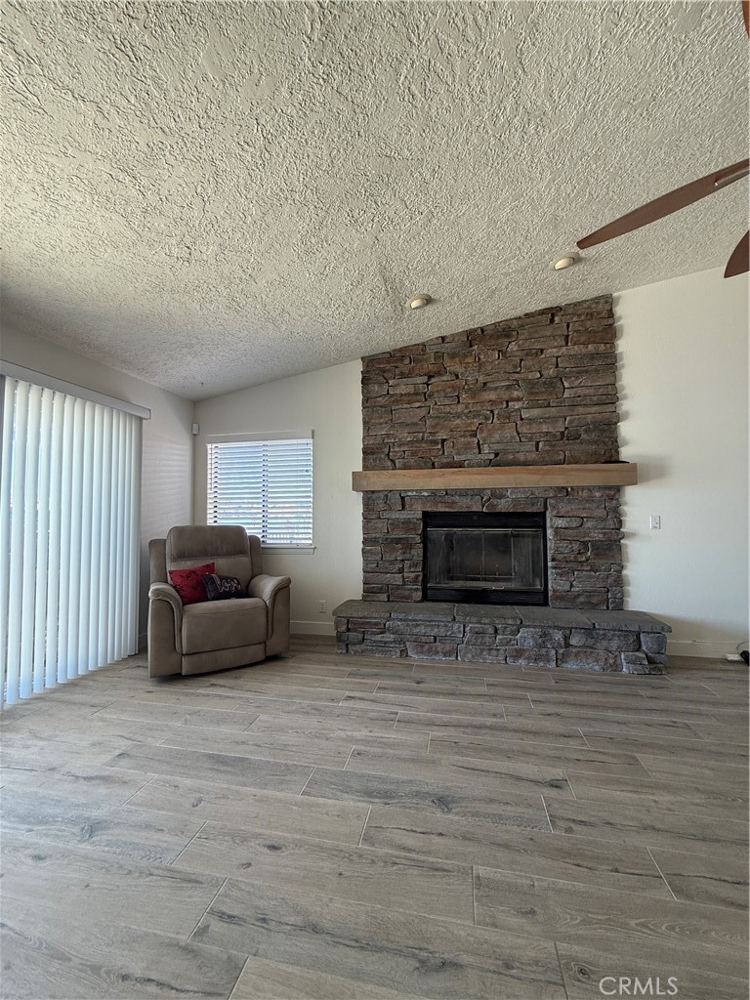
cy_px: 500
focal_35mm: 14
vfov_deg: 102.1
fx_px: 404
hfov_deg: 85.7
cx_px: 375
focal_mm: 2.22
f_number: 2.2
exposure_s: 1/99
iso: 125
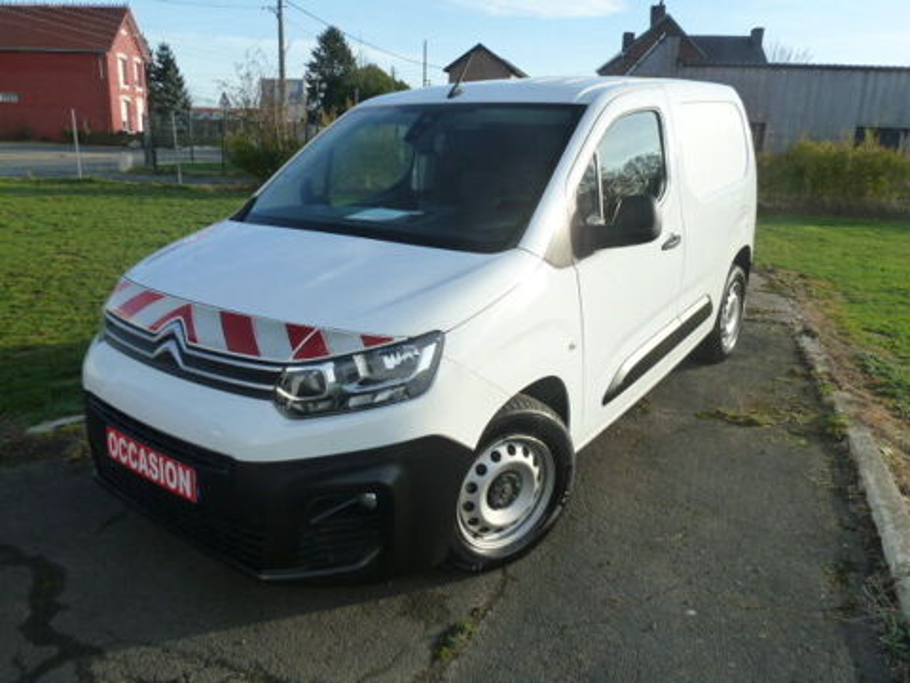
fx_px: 657
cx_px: 455
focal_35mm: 25
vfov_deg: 54.9
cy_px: 342
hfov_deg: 69.4
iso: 125
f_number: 4
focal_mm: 4.1
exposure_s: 1/320
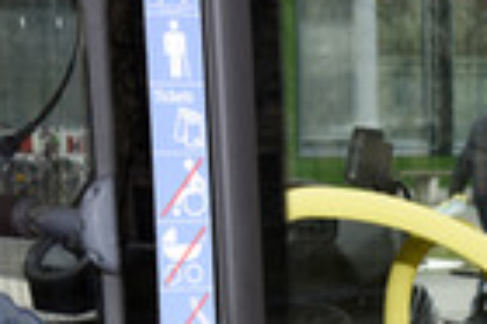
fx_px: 2527
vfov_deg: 7.2
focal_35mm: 187
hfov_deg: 10.9
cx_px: 517
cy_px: 498
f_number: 9
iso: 1000
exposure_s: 1/160
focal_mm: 58
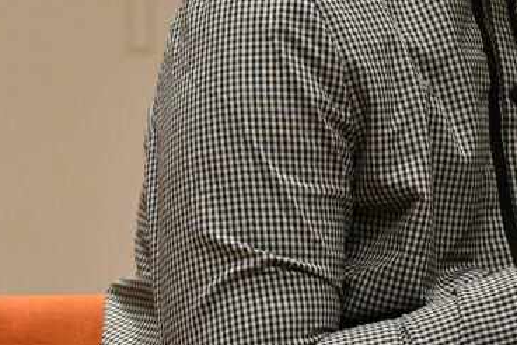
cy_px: 26
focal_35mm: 582
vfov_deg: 2.4
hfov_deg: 3.5
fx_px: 8358
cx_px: 567
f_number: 4
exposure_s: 1/250
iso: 3200
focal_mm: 140
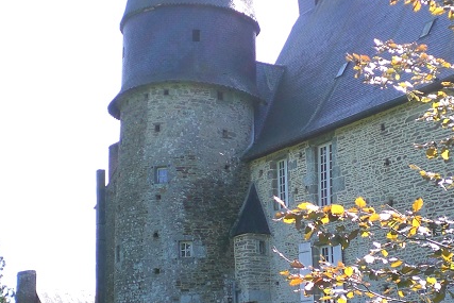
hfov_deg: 27.1
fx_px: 933
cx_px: 317
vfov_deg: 18.4
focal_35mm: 74
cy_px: 173
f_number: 3.1
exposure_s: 1/250
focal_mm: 6.3
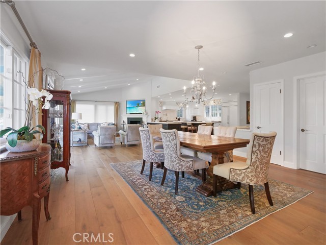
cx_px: 163
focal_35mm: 16
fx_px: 151
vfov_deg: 78.1
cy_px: 122
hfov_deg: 94.5
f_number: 5.6
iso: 1600
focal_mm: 8
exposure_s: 1/80
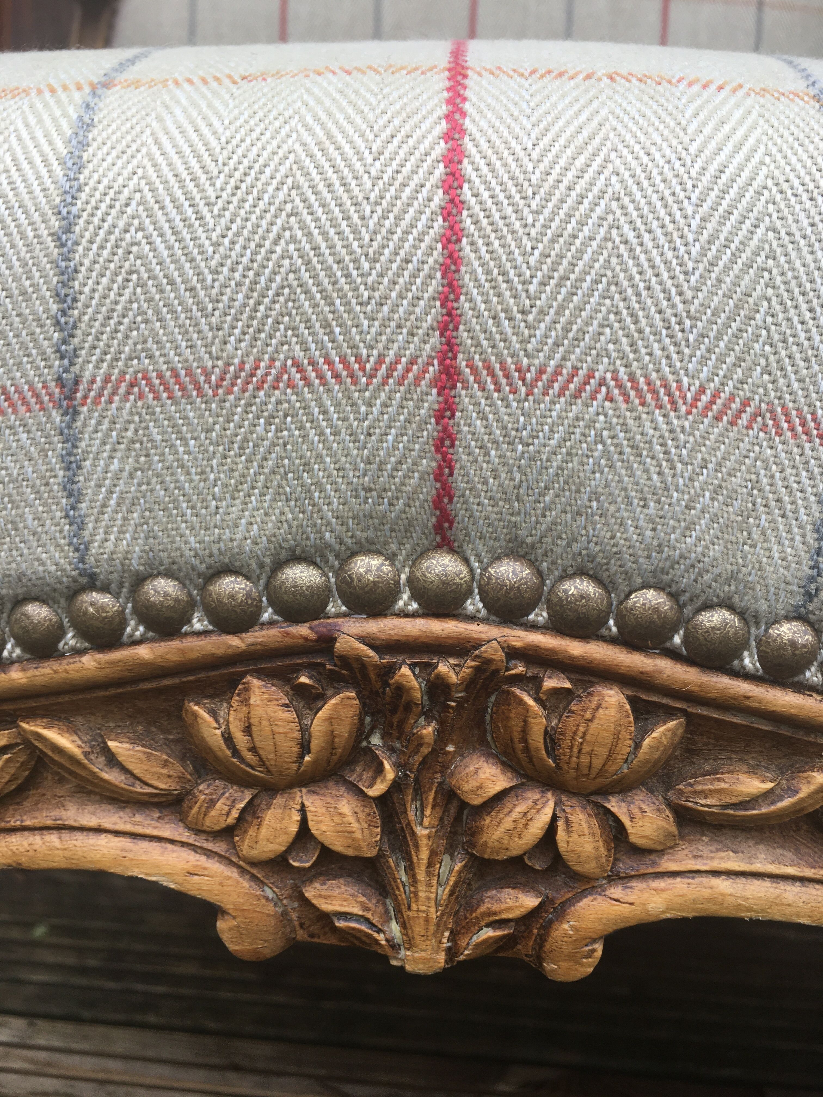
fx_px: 919
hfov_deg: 48.2
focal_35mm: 29
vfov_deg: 61.7
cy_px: 548
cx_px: 412
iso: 25
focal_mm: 4.15
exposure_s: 1/136
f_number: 2.2
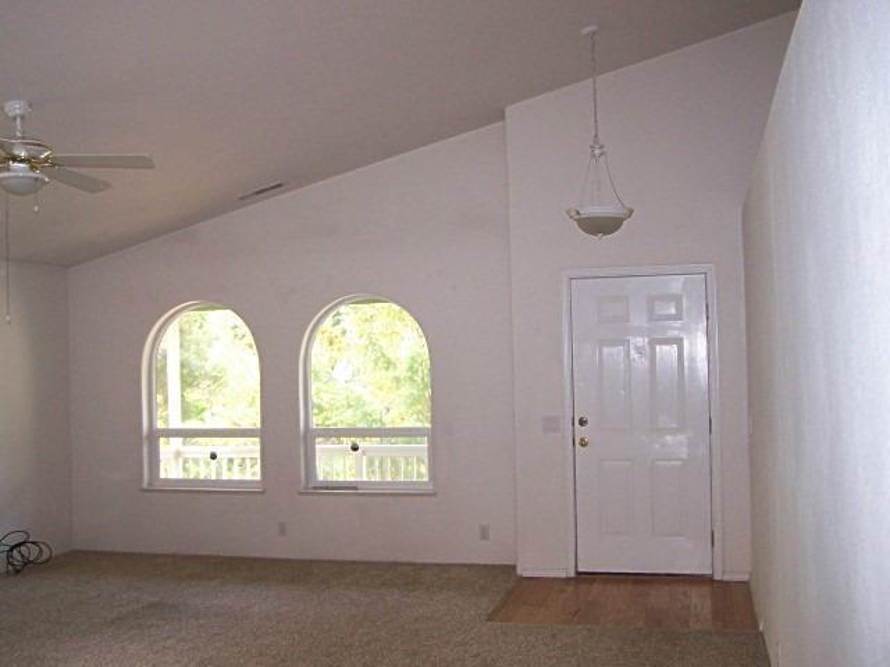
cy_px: 334
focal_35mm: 38
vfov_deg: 37.7
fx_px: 977
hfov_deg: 49.0
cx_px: 445
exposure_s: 1/60
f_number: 2.8
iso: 160
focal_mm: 6.3
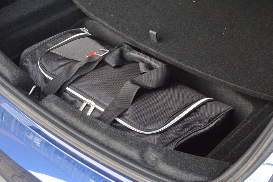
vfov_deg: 22.6
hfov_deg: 33.3
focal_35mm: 60
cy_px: 73
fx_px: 455
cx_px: 115
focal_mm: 26
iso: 800
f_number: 11
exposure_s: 1/20
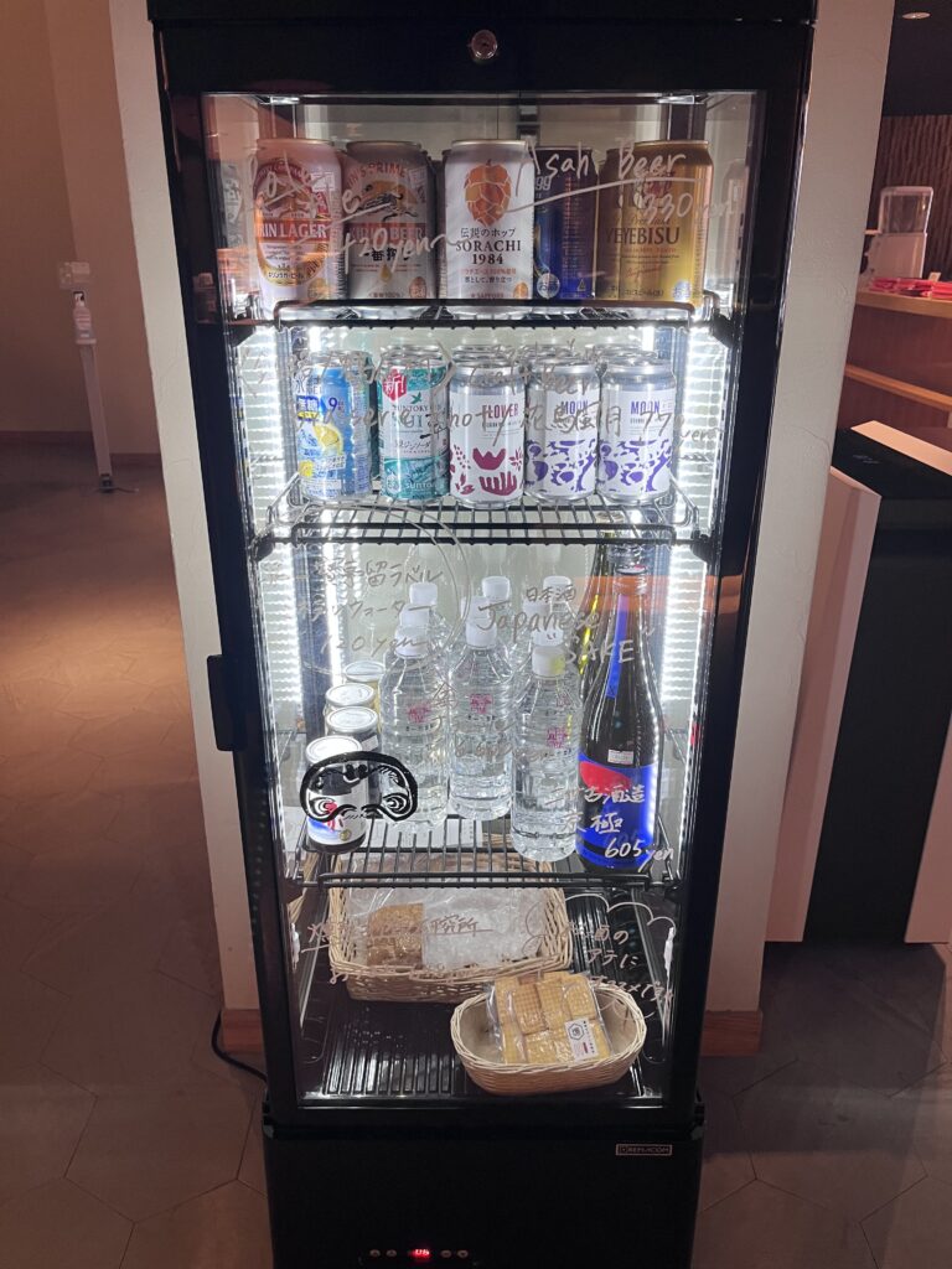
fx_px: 953
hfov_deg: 53.1
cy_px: 634
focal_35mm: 26
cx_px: 476
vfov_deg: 67.3
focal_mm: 5.1
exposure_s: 1/50
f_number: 1.6
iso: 80
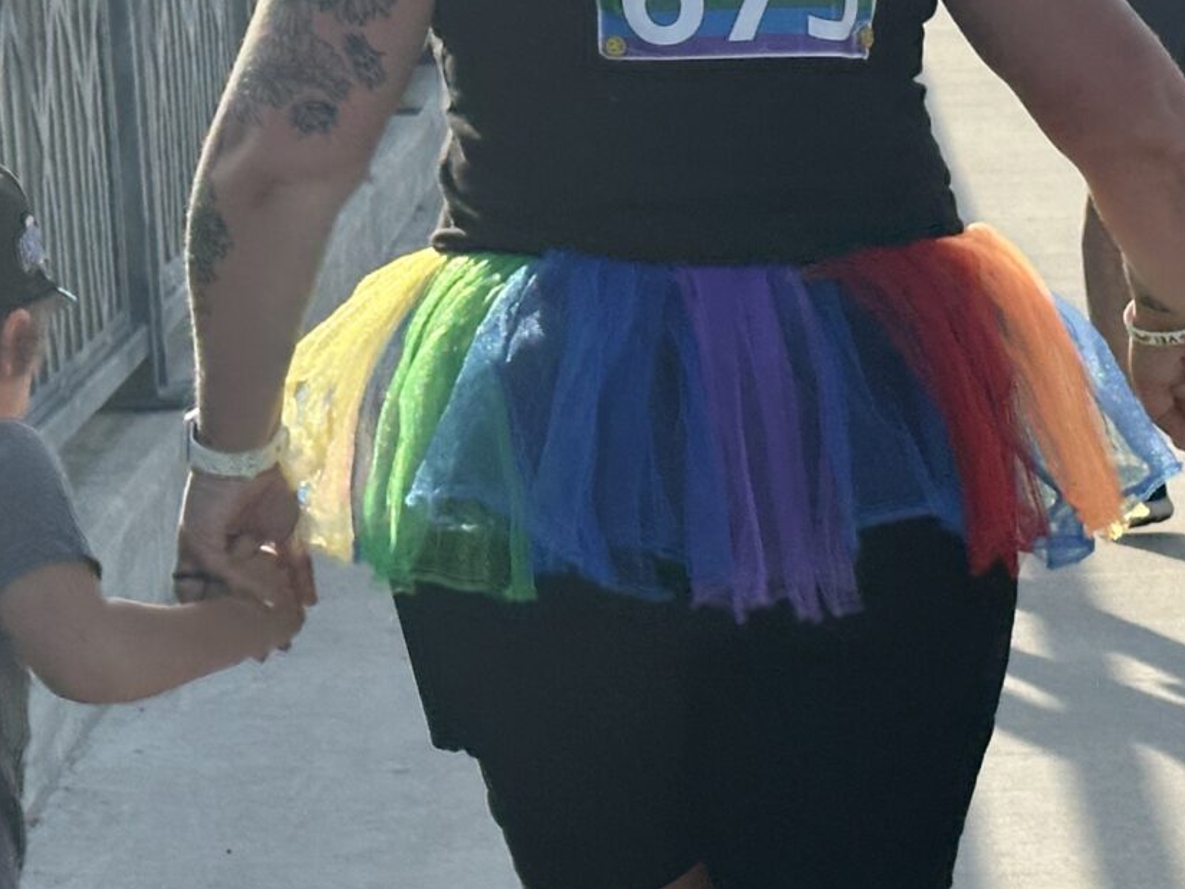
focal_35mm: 149
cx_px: 860
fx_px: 5101
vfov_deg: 10.0
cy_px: 585
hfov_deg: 13.2
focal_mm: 6.86
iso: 64
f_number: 1.78
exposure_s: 1/3058
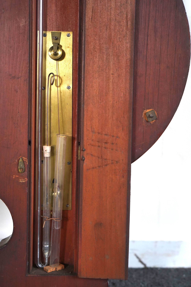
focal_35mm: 41
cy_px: 144
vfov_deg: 47.4
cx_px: 96
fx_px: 326
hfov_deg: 32.6
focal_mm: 41
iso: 1000
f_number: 4.5
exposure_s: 1/100
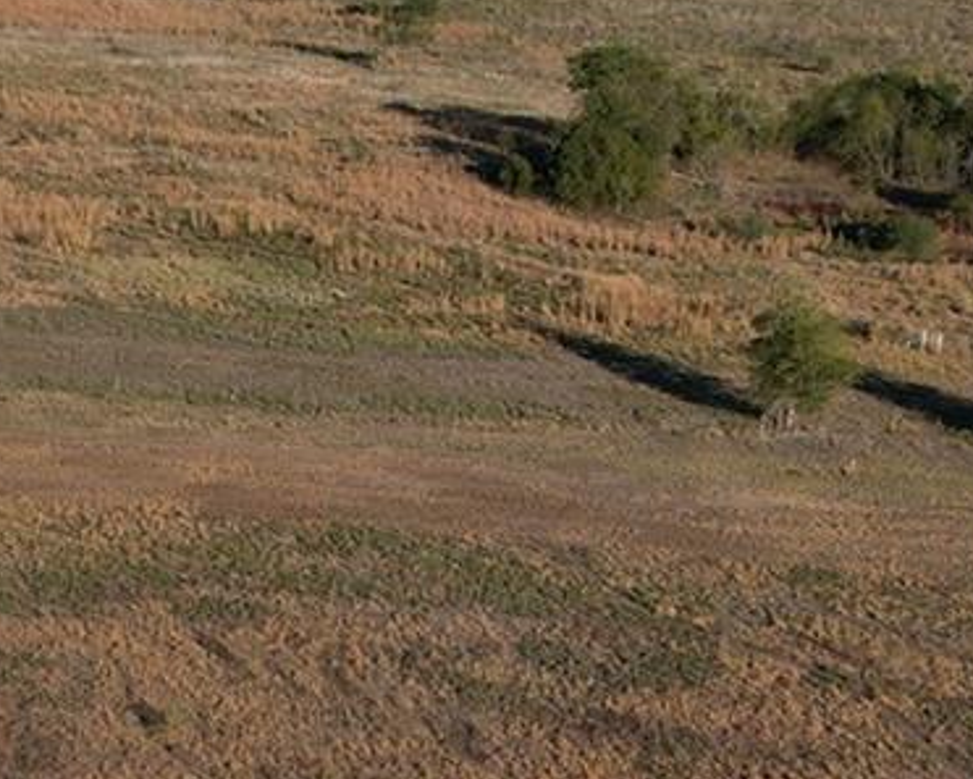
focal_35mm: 114
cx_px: 294
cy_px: 893
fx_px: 3284
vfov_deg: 13.2
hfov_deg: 16.8
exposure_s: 1/3000
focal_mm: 8.38
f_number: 2.8
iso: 130
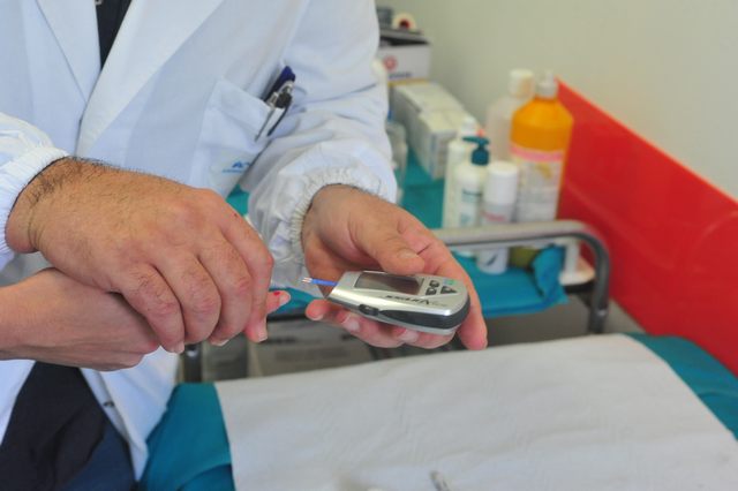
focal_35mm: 52
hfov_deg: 38.2
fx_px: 1065
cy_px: 246
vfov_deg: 26.0
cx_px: 369
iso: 2500
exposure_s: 1/100
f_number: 7.1
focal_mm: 52
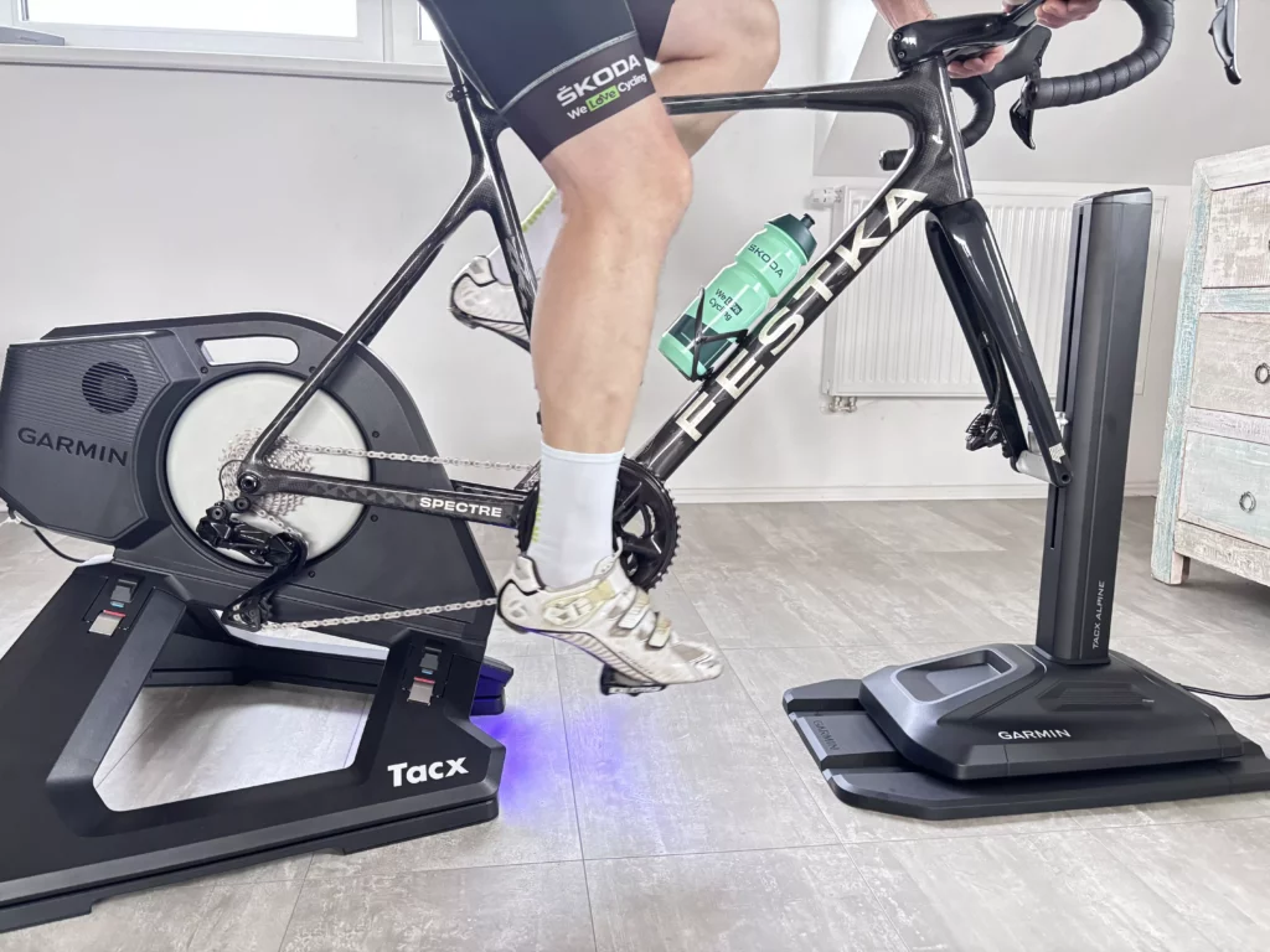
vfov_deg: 53.1
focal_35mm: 26
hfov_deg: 67.3
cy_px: 476
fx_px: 954
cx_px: 635
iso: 500
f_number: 1.6
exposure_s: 1/60
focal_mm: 5.96
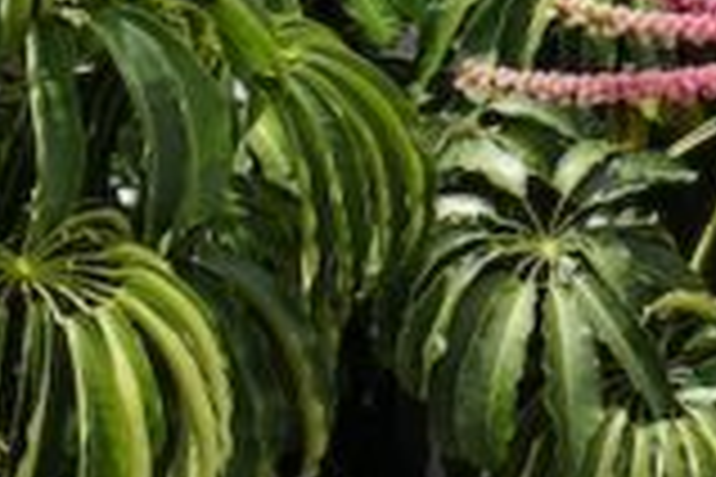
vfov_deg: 8.7
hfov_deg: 12.3
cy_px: -331
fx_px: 3023
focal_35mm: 152
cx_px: 1310
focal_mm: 41
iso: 100
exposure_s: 1/125
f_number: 8
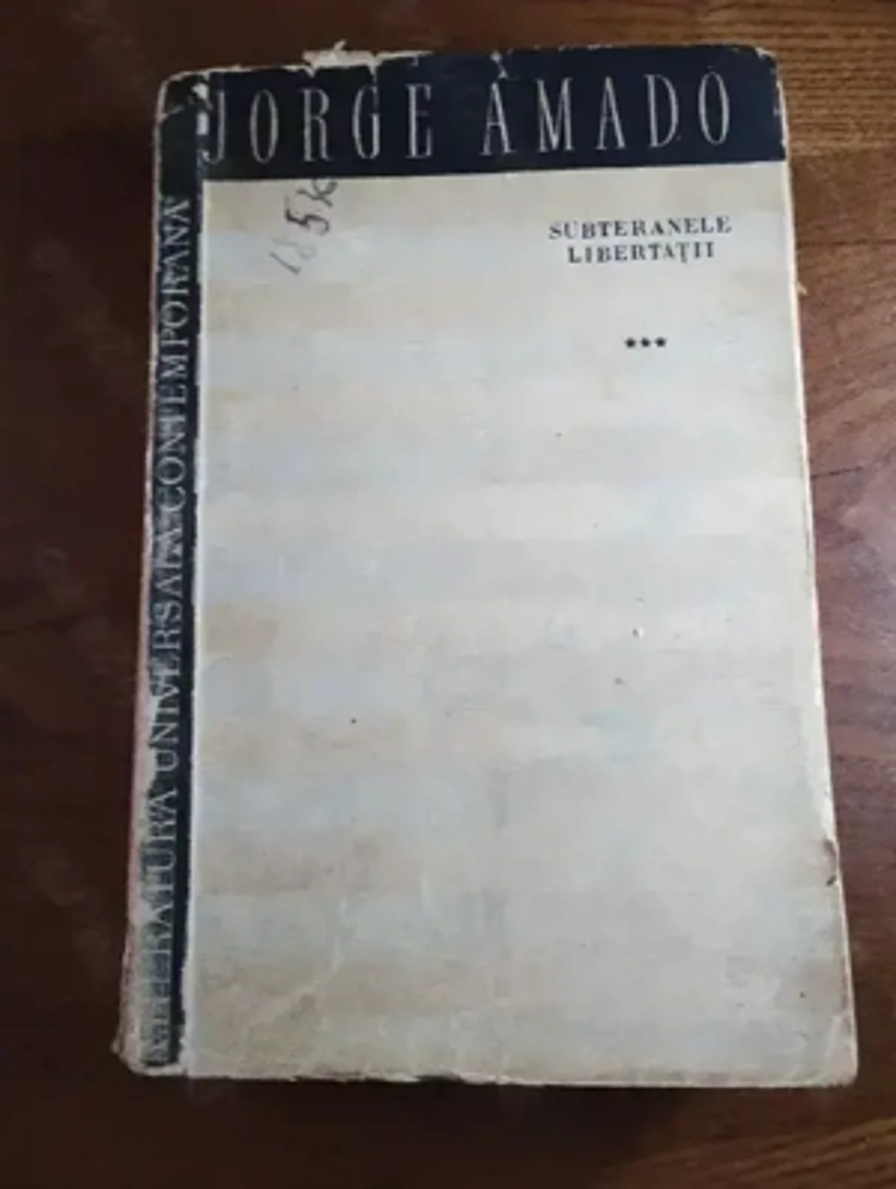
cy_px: 594
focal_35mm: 28
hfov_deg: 49.9
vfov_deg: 63.4
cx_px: 448
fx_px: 963
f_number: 1.8
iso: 1484
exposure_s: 1/25
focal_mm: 4.27
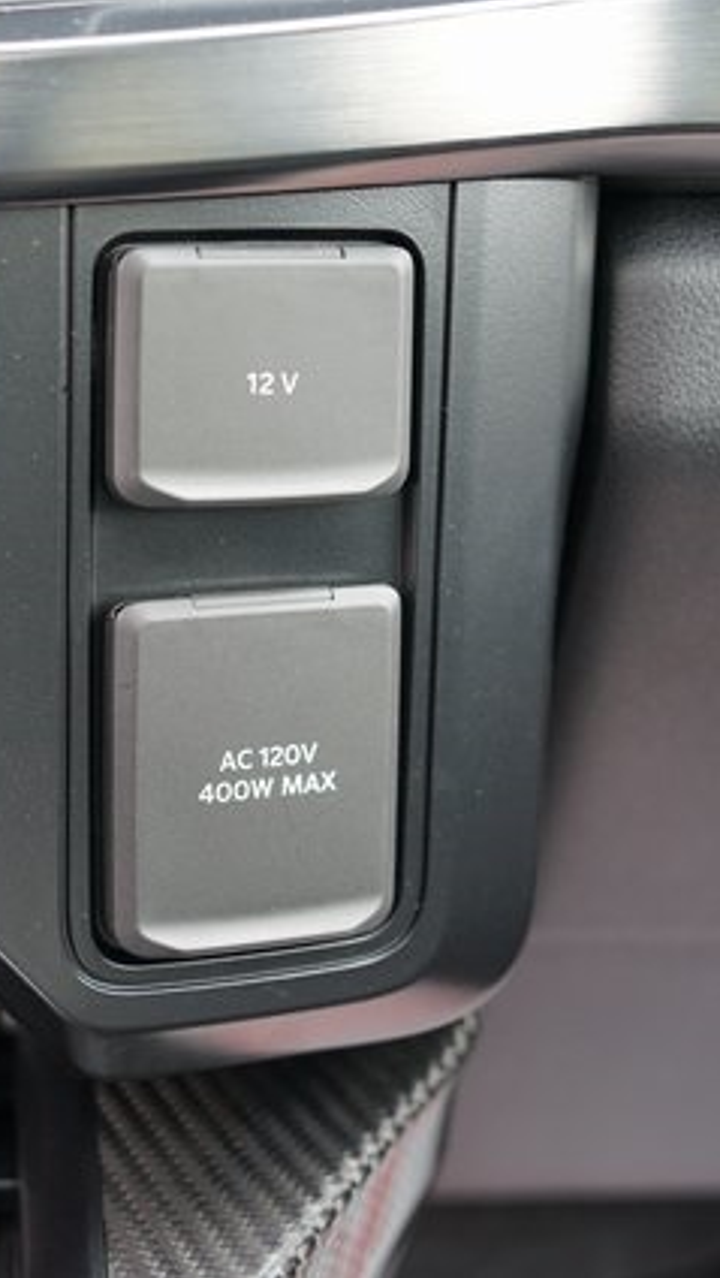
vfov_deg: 31.0
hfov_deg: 17.7
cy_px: 637
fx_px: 2304
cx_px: 199
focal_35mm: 68
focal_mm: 43
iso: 640
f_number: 4
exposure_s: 1/60
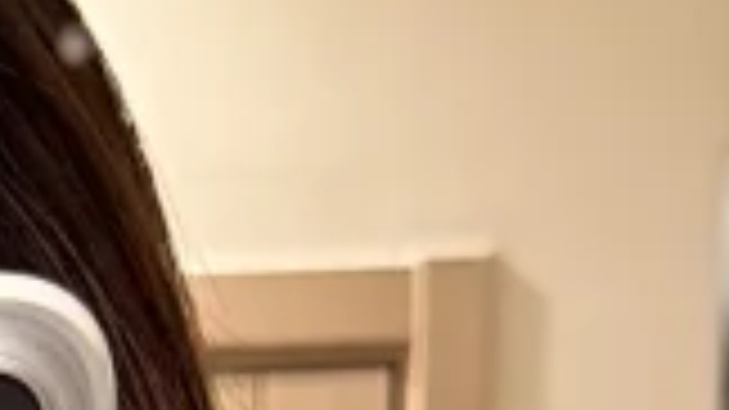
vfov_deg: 4.5
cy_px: 2064
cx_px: -162
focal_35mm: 232
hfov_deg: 9.2
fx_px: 4483
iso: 500
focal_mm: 6.76
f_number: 1.78
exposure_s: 1/50
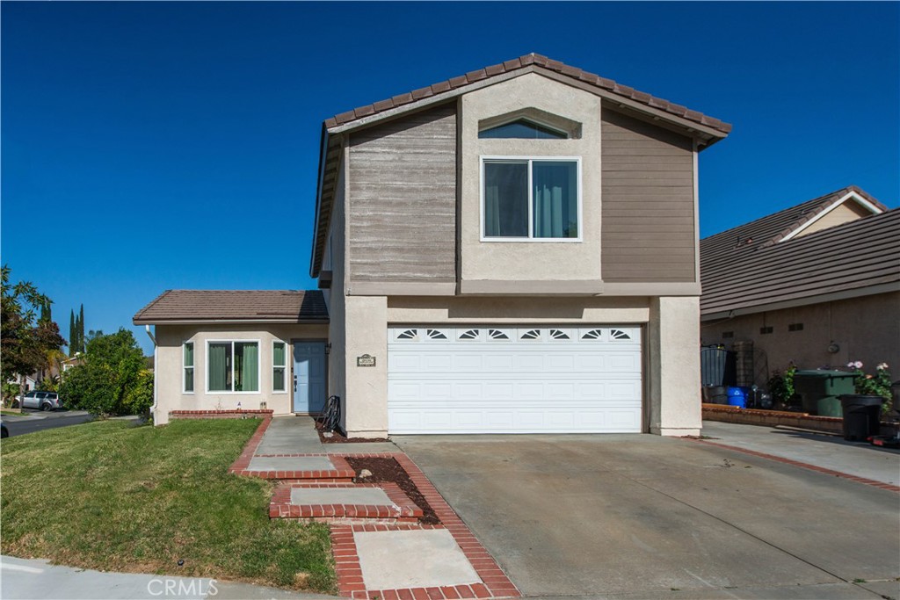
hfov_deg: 81.2
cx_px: 450
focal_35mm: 21
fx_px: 525
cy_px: 300
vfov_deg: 59.5
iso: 400
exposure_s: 1/6400
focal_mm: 21
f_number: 5.6
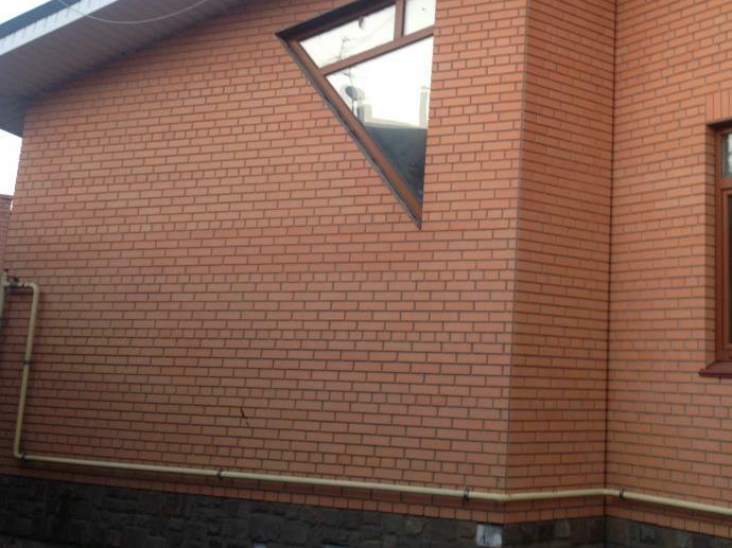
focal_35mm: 49
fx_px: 1036
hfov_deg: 38.1
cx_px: 535
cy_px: 164
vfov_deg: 29.4
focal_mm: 4.12
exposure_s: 1/20
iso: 50
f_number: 2.4
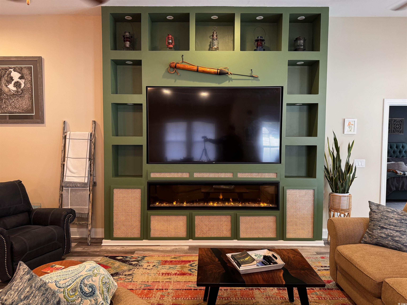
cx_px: 204
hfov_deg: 71.6
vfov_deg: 56.8
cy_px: 152
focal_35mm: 24
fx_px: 282
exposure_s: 1/60
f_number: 1.78
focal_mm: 6.76
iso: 320
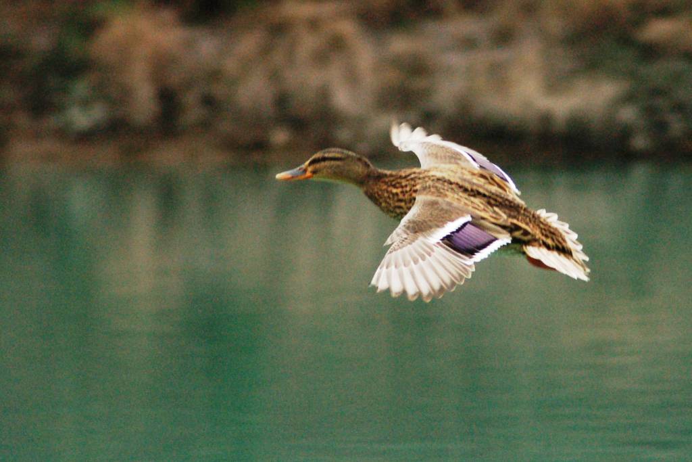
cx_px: 346
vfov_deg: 3.1
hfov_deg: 4.6
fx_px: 8651
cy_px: 231
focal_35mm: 450
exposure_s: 1/500
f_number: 9
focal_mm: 300
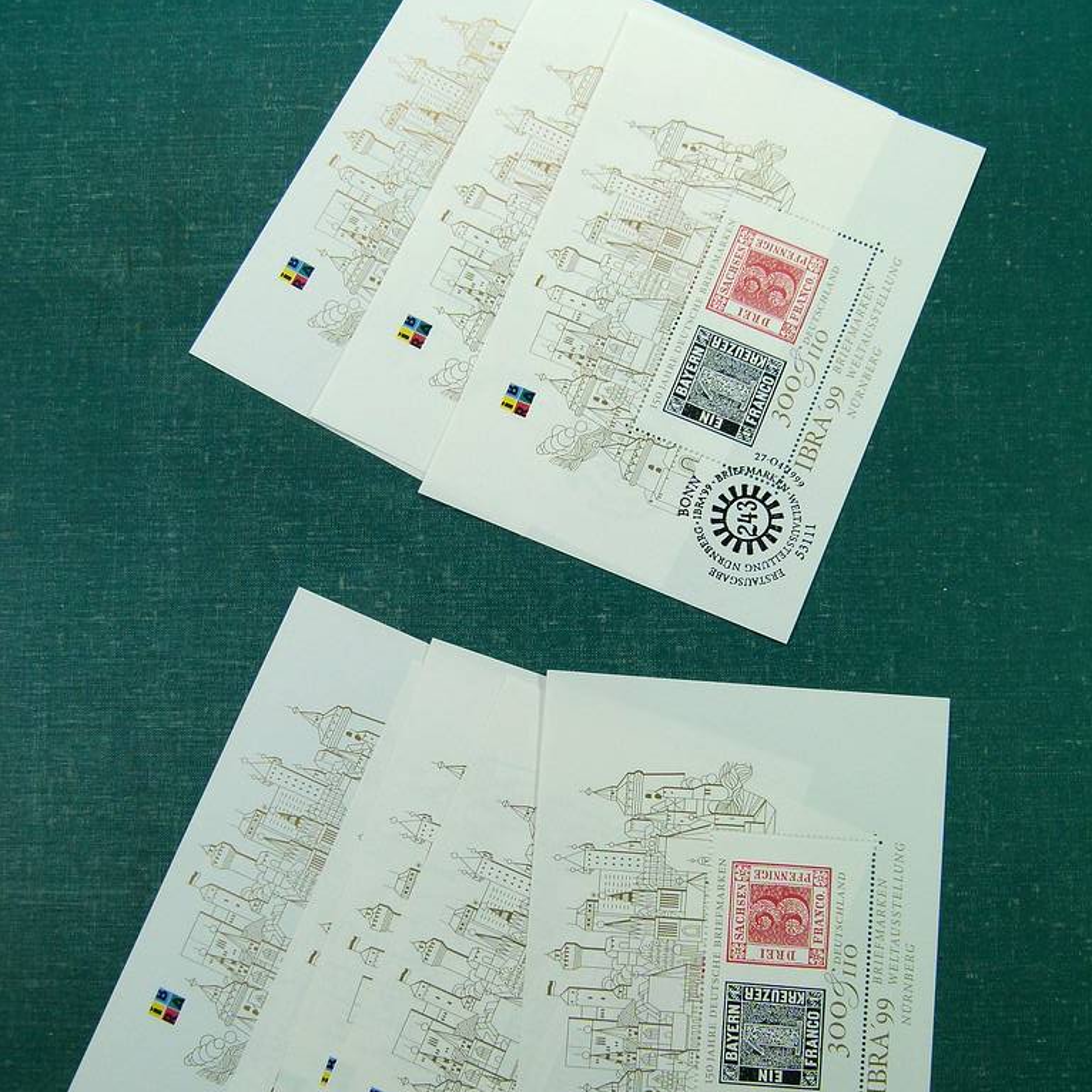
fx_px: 1392
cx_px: 546
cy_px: 659
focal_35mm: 39
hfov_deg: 42.8
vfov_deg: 42.6
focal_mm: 5.9
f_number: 4
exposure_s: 1/125
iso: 100
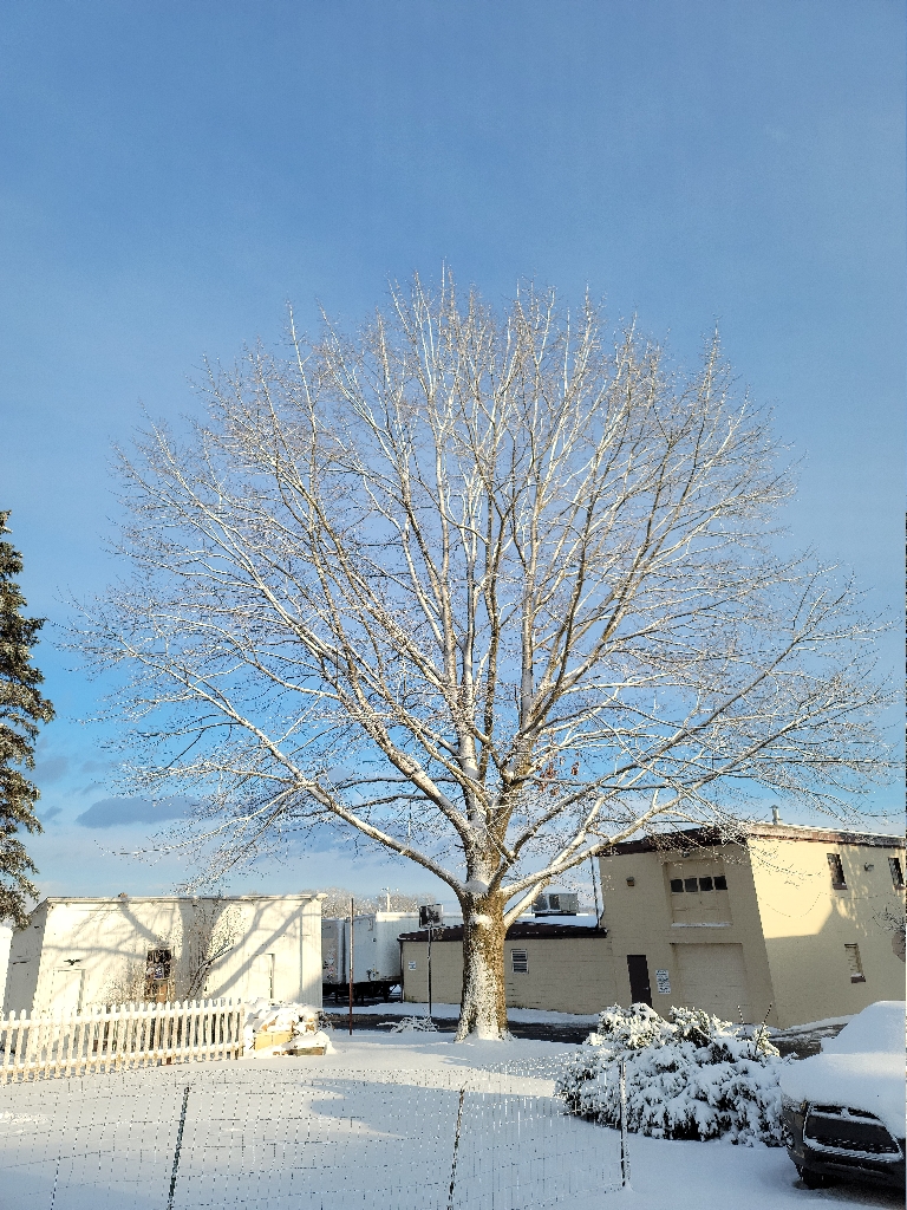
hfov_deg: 54.9
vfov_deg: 69.4
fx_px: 873
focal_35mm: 25
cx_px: 454
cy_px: 605
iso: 20
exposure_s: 1/542
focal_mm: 7
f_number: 1.8
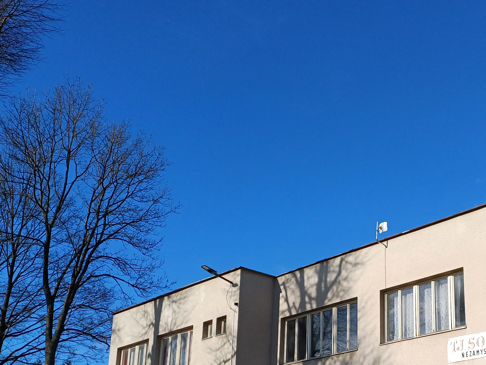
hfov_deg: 37.9
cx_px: 401
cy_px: 317
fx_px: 674
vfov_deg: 29.2
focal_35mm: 48
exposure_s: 1/1353
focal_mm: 4.65
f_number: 1.8
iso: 50
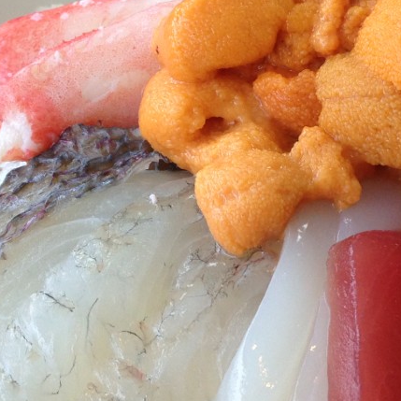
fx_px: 1284
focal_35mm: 98
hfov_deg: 17.7
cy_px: 211
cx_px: 292
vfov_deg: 17.7
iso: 80
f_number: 2.4
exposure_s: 1/60
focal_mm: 4.13
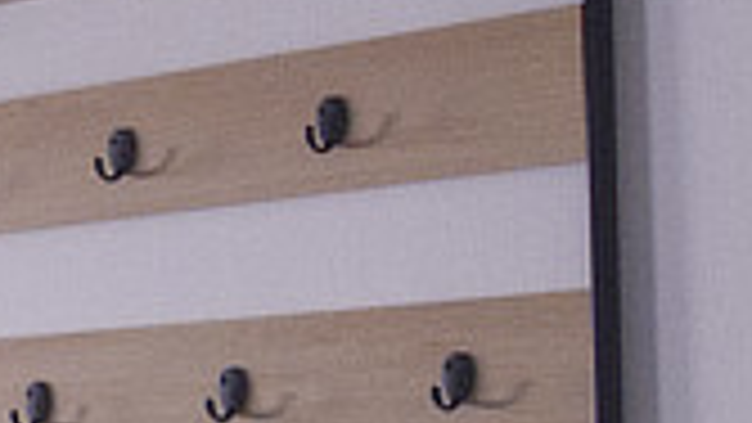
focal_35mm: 113
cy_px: 835
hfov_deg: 16.4
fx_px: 2254
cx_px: -531
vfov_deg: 10.0
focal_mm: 10
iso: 800
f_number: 5.6
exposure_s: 1/125
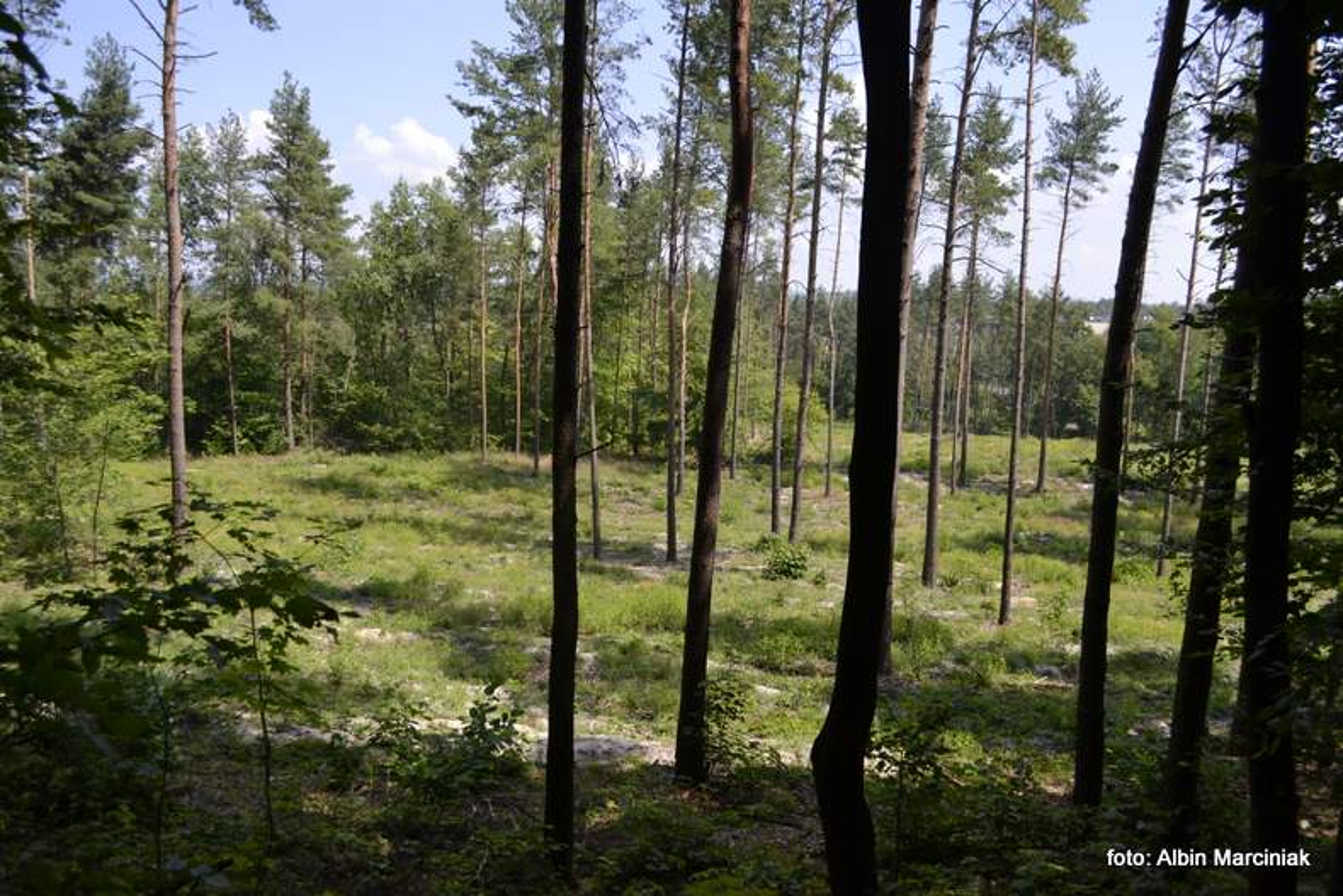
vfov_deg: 47.9
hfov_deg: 67.4
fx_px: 1007
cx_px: 672
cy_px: 448
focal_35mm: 27
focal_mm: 18
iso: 400
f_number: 5
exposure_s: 1/1250
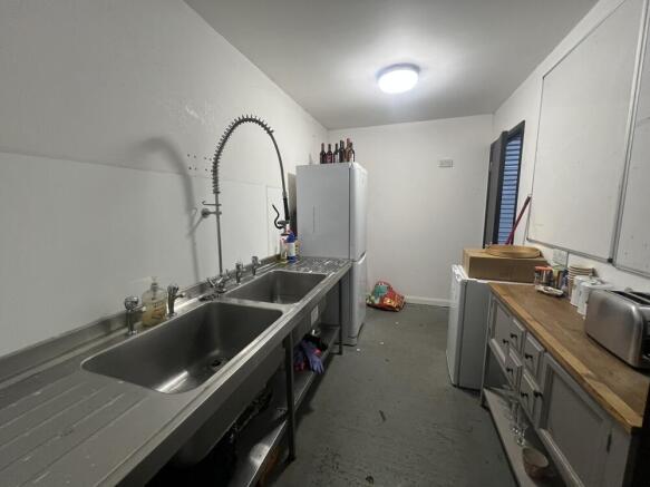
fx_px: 244
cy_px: 244
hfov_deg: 106.2
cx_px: 325
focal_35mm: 13
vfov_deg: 89.9
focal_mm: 1.57
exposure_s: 1/50
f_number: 1.8
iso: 200
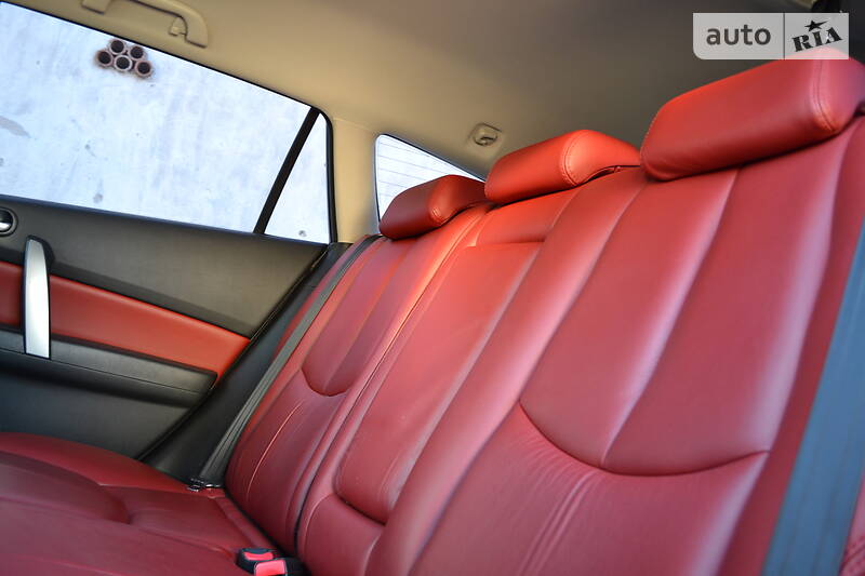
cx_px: 432
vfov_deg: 47.9
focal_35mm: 27
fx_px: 649
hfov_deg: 67.4
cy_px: 288
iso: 400
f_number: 3.5
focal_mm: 18
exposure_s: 1/25
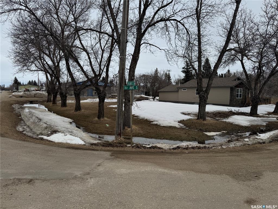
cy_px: 104
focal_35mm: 24
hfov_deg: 71.6
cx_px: 139
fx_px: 193
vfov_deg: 56.8
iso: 80
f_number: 1.78
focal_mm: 6.76
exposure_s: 1/7937
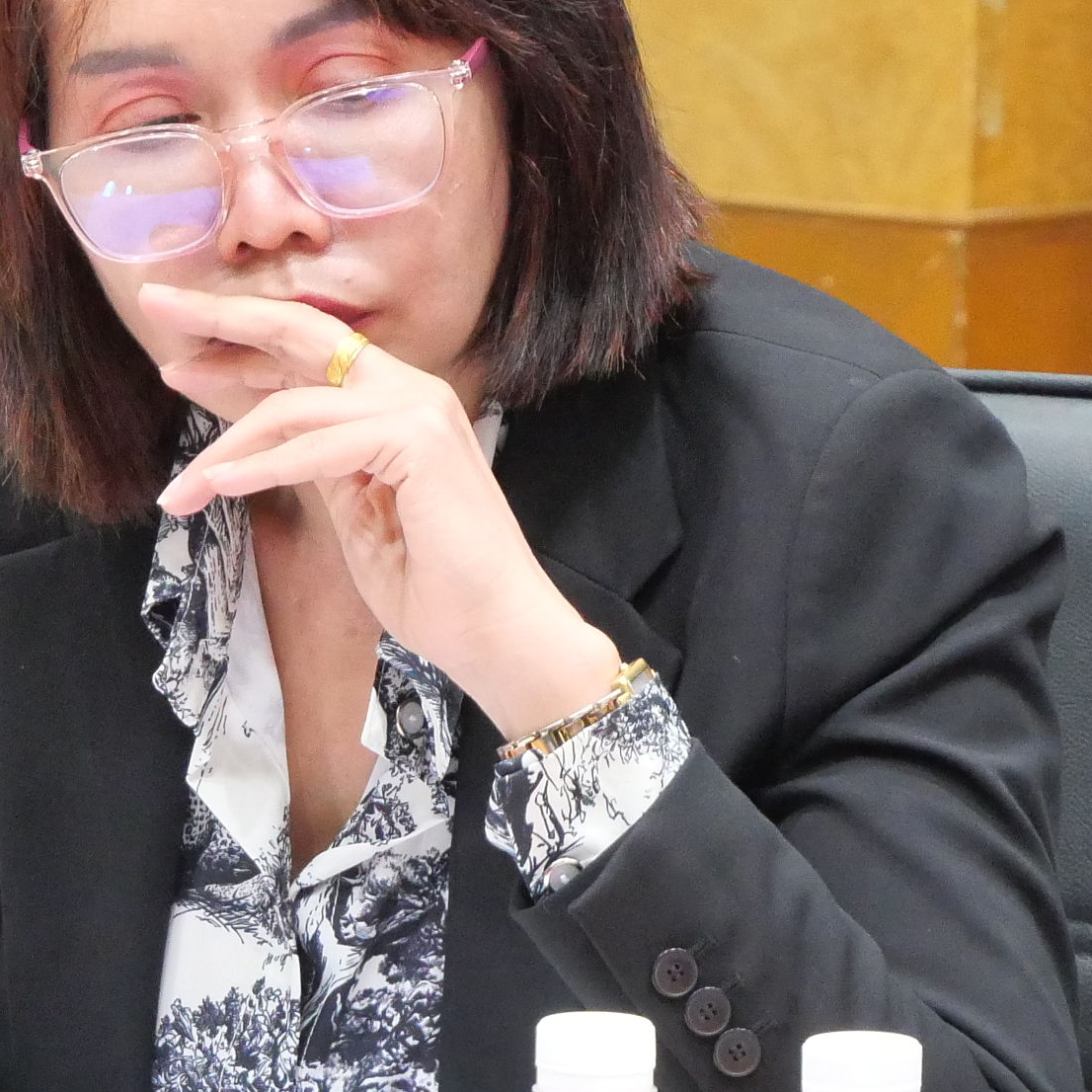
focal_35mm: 354
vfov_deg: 4.9
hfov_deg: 4.9
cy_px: 495
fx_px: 12634
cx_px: 1
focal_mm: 60
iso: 3200
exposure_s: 1/20
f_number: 6.3
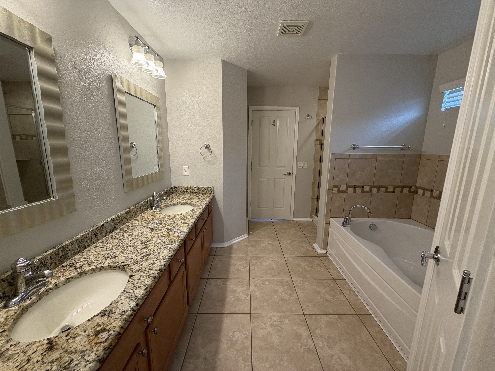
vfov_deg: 85.7
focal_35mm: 14
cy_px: 186
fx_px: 200
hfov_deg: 102.1
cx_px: 248
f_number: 2.2
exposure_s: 1/120
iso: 160
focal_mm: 2.22
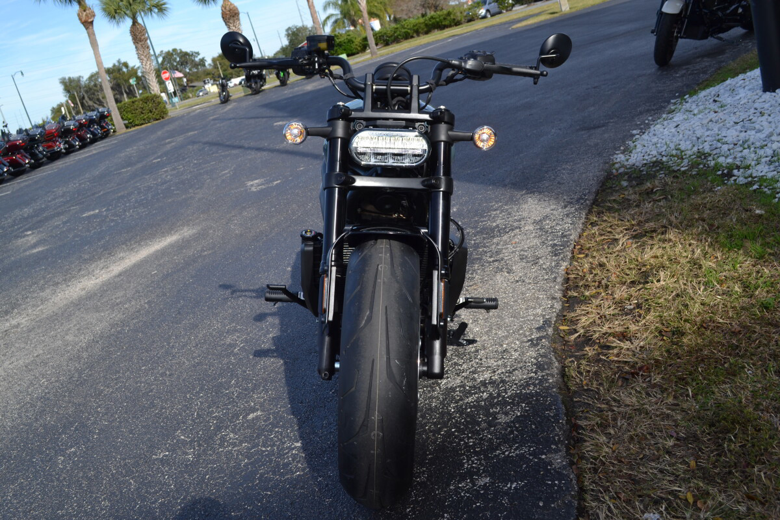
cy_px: 260
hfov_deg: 57.2
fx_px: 715
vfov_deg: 40.0
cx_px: 390
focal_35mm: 33
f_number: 7.1
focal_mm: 22
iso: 100
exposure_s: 1/200
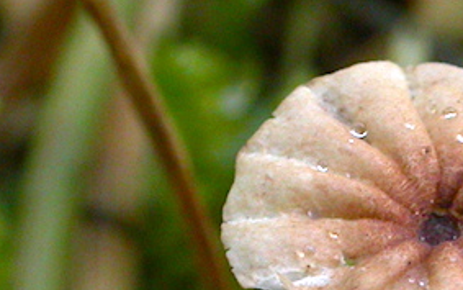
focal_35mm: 287
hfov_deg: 7.3
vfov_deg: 4.6
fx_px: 3622
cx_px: 455
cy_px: 271
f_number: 8.3
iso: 200
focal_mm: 17.7
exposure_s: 1/42.2
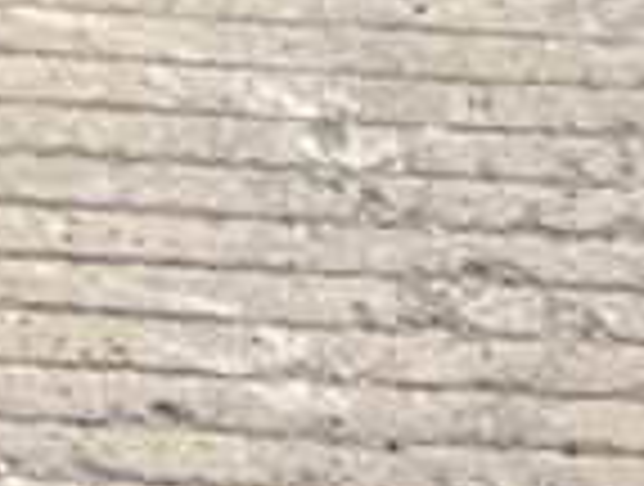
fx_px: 3861
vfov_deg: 6.6
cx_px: -1153
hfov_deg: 8.3
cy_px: -958
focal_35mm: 207
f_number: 1.8
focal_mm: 3
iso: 16
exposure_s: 1/446
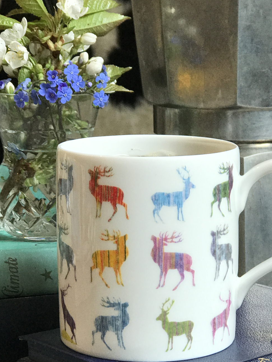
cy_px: 221
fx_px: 1174
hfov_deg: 13.2
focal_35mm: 112
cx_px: 184
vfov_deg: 17.6
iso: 50
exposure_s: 1/50
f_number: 2.8
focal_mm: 6.6
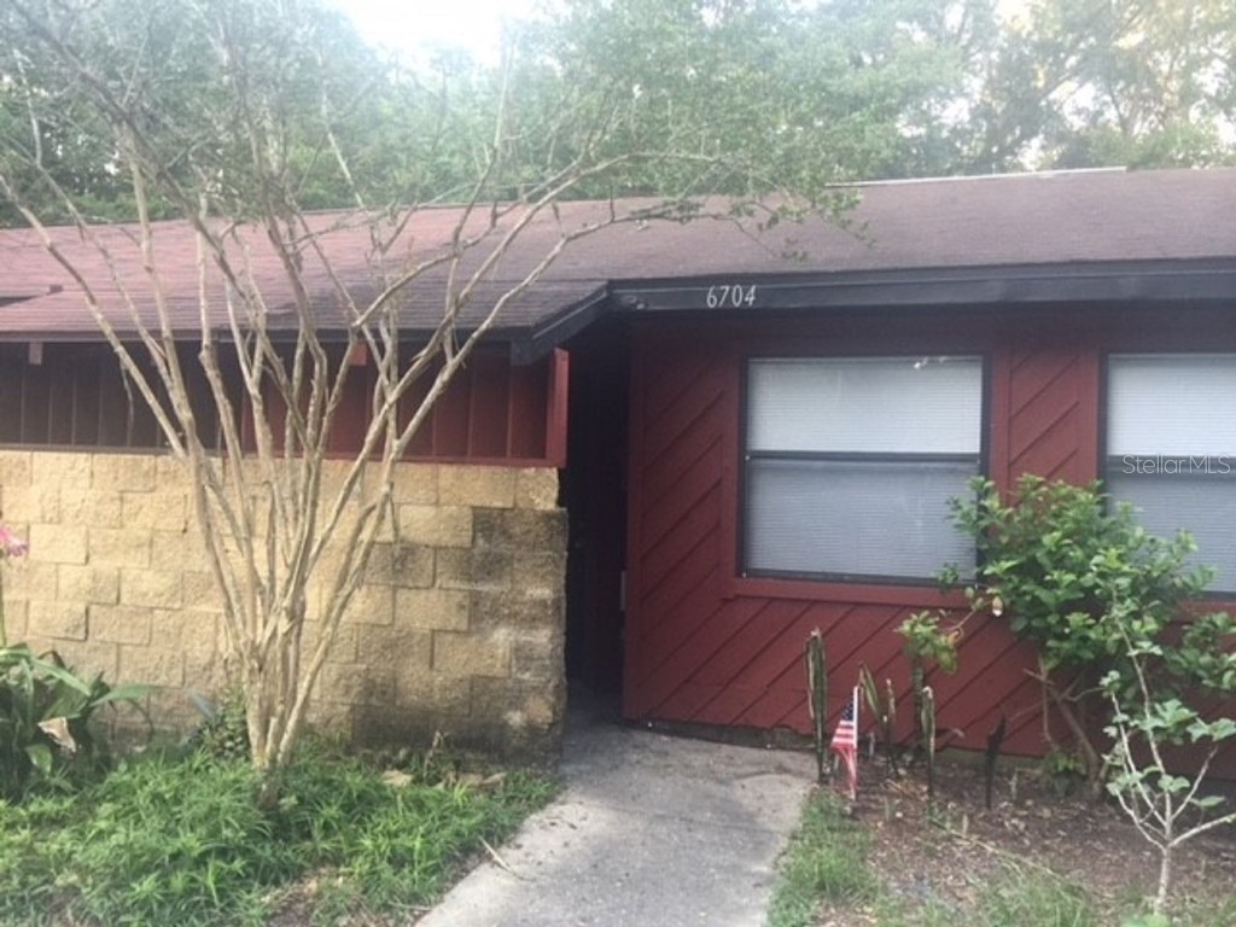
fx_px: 1035
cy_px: 464
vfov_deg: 48.2
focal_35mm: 29
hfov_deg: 61.7
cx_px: 618
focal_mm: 4.15
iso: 50
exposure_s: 1/30
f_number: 2.2
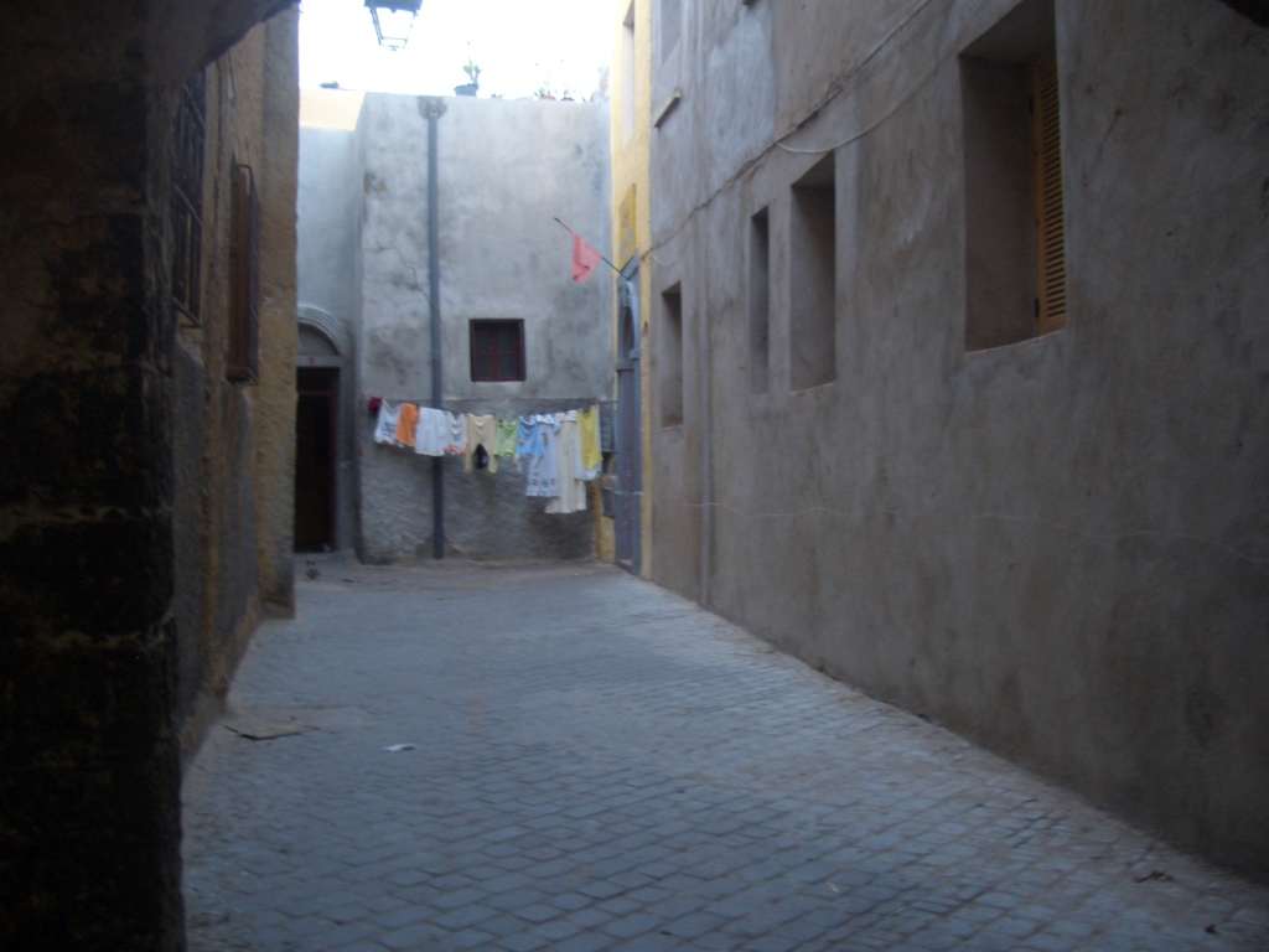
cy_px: 476
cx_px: 634
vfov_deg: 40.7
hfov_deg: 52.6
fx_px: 1283
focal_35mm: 35
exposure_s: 1/8
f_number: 2.6
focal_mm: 5.8
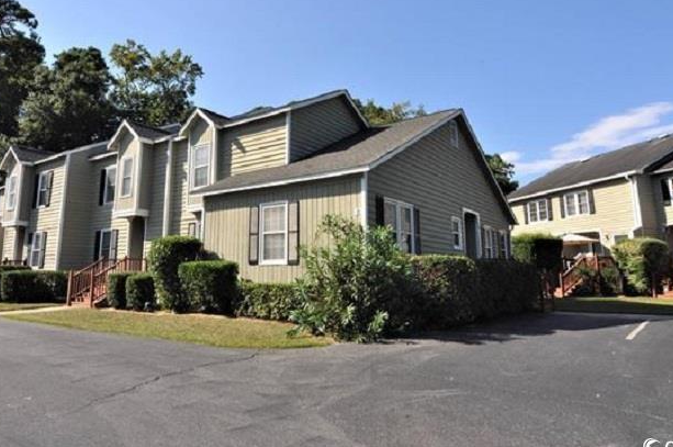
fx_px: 467
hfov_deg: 71.5
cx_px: 314
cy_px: 188
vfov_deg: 51.0
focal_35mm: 25
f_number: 16
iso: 400
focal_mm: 14
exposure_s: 1/200
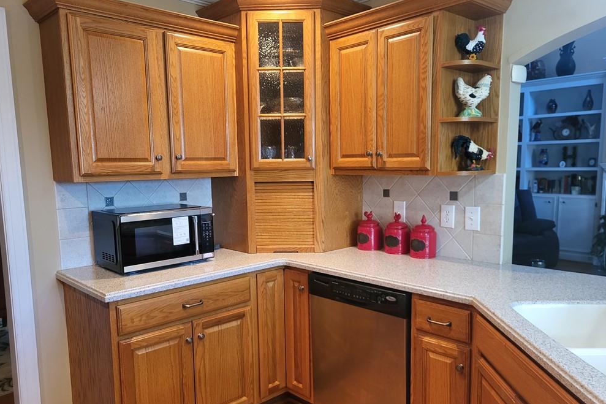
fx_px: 471
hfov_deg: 65.5
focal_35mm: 28
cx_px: 297
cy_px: 221
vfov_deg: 46.3
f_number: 1.8
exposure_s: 1/40
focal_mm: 5.4
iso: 250
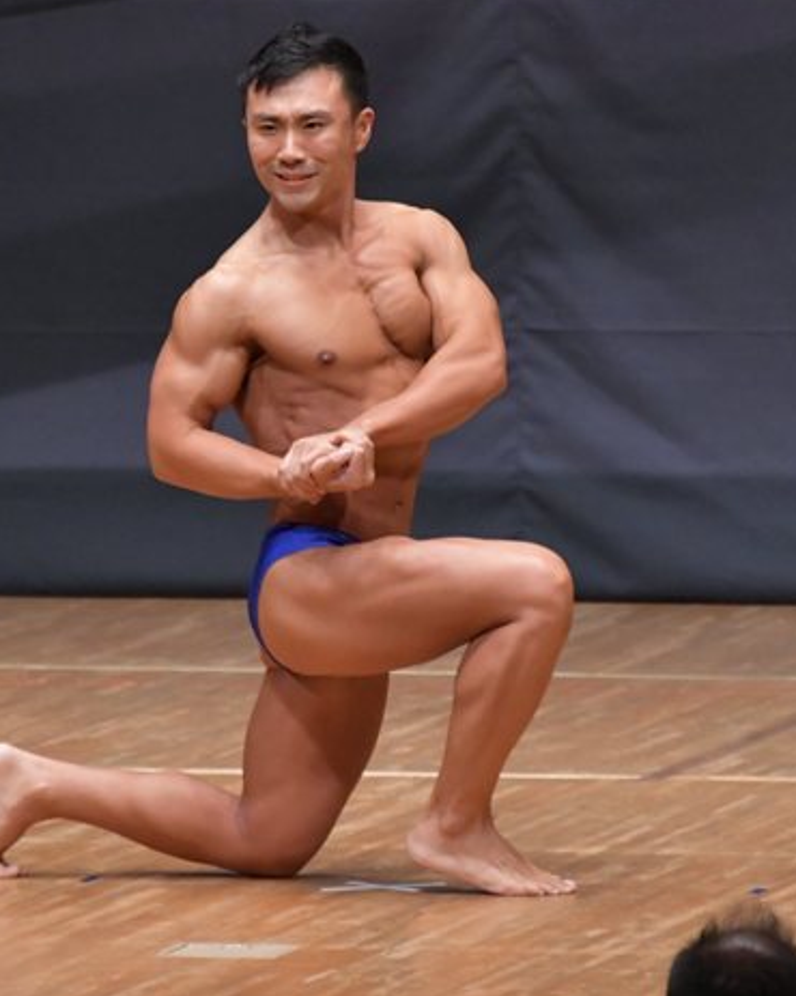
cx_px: 369
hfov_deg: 2.6
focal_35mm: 589
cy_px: 460
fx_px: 17356
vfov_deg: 3.3
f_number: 5.6
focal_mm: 250
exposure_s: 1/400
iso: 6400
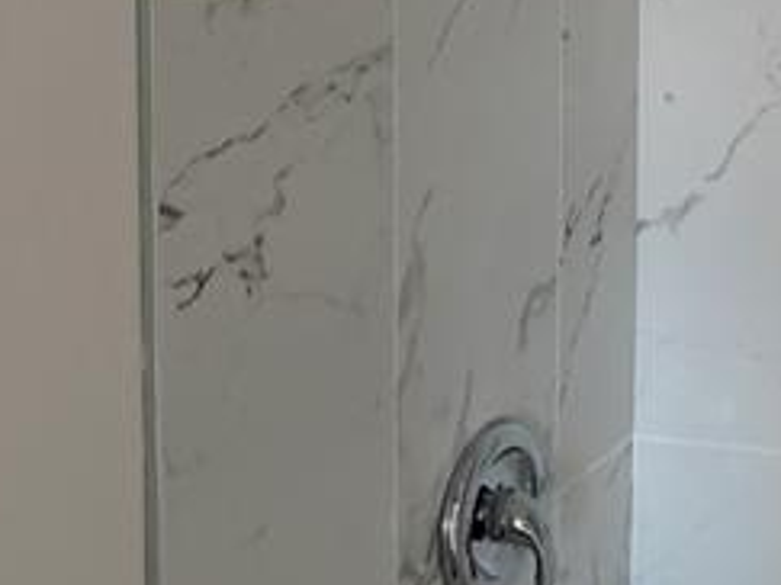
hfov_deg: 22.0
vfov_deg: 18.0
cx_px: 1045
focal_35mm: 79
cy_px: -55
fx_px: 1782
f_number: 1.78
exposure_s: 1/60
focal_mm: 6.76
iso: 640
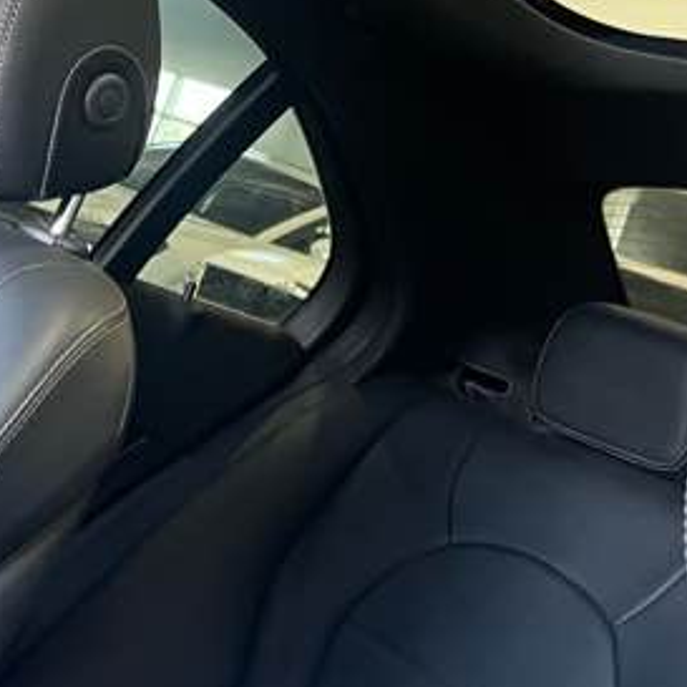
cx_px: 141
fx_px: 1751
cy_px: -31
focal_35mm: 78
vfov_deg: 21.3
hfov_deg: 21.9
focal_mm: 5.7
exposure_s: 1/60
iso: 400
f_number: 1.5
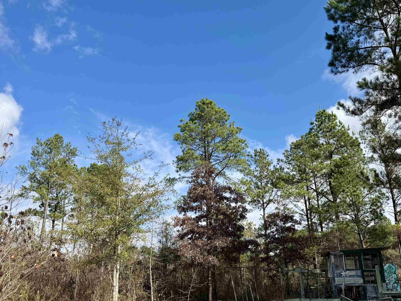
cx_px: 198
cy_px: 165
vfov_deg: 46.7
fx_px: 347
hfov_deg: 60.0
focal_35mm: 30
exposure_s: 1/4167
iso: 80
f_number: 1.78
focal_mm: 6.76
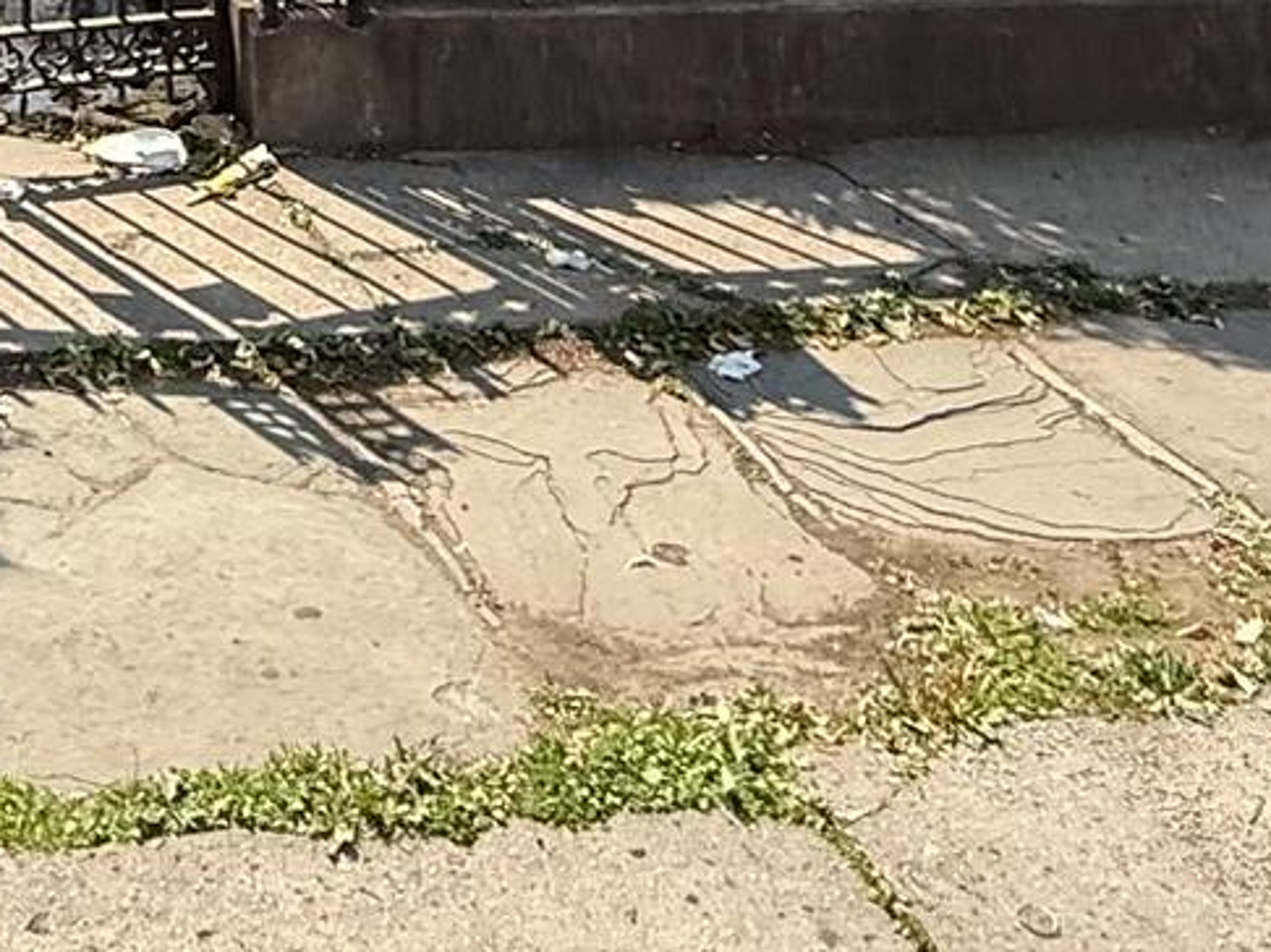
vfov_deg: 18.1
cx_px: -73
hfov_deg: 29.9
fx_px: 2165
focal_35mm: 59
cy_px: -884
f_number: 2.2
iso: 64
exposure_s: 1/1312
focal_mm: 2.22
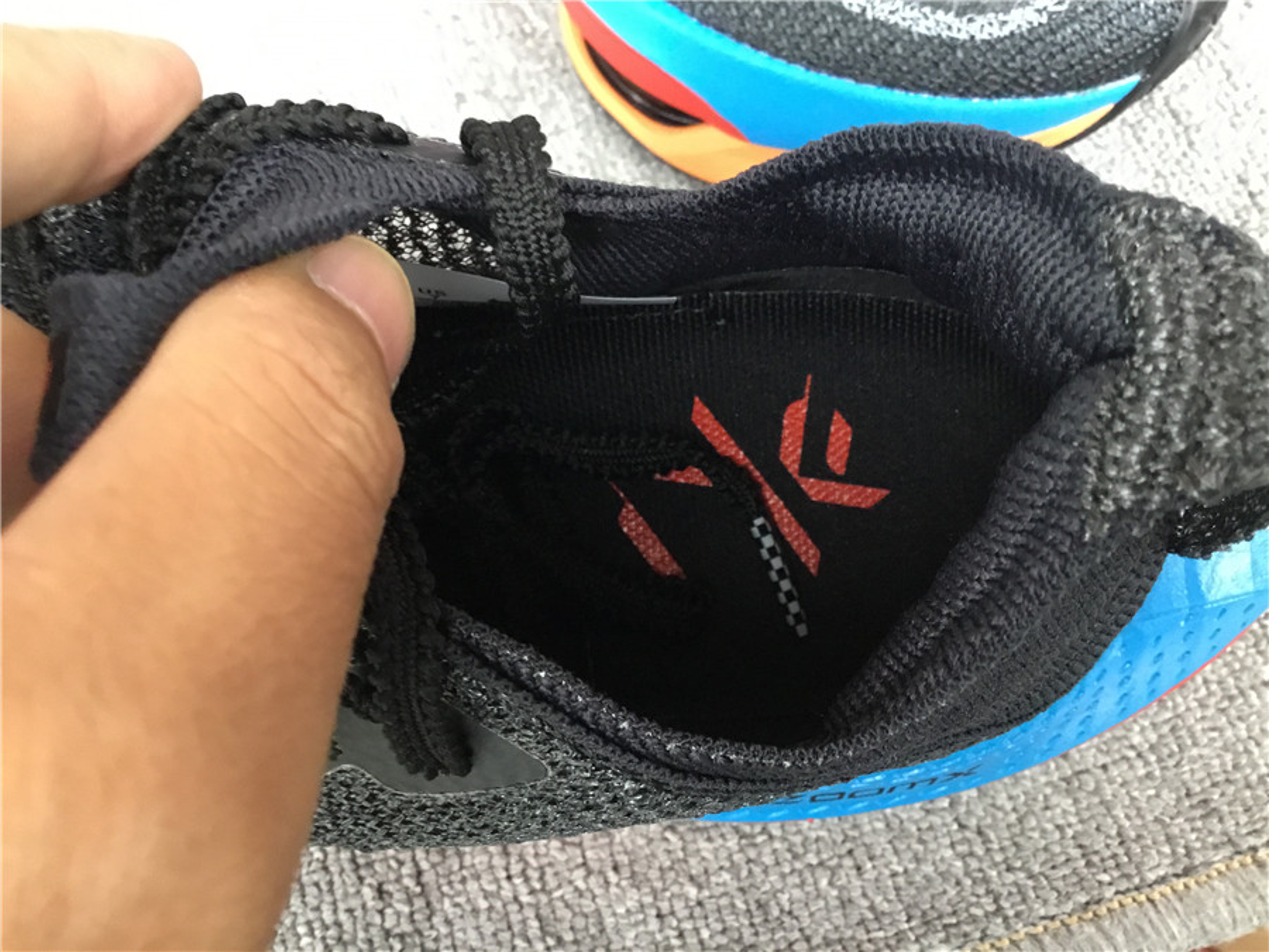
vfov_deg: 45.4
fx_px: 1136
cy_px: 476
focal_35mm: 31
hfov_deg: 58.4
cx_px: 634
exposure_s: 1/33
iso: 200
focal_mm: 3.3
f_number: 2.4
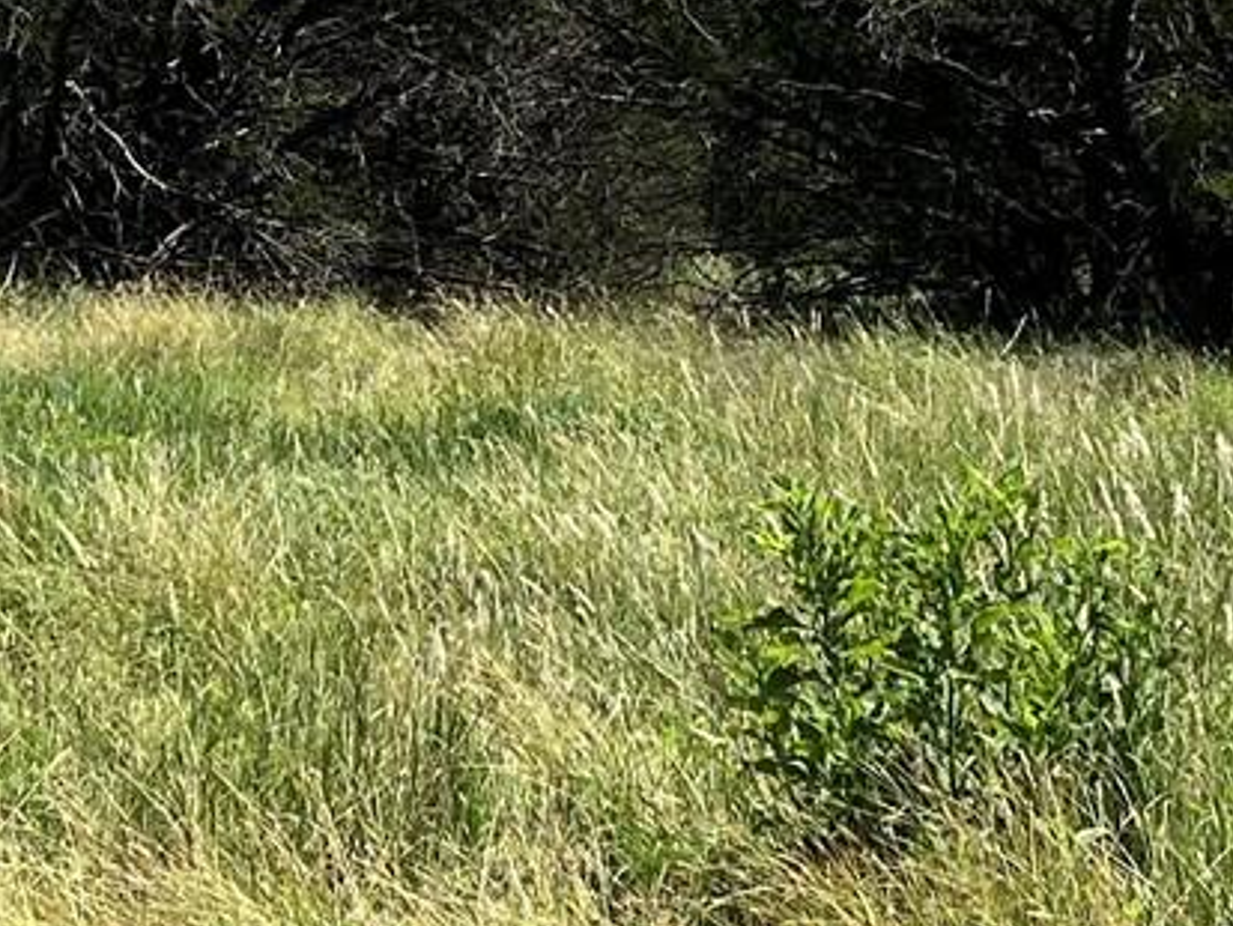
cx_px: 806
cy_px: -131
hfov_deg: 15.3
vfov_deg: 11.3
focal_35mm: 129
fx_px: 4596
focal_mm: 5.7
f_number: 1.5
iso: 50
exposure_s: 1/6993
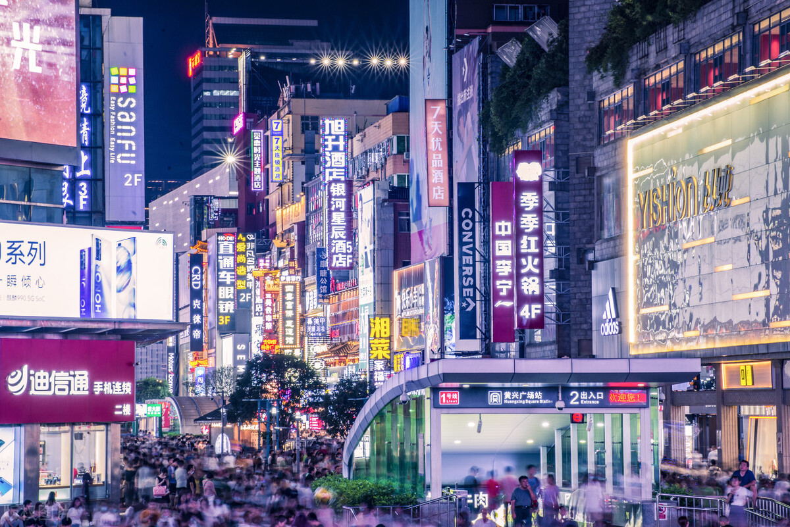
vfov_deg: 11.8
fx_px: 2546
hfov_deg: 17.6
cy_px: 264
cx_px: 395
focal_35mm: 116
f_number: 22
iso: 50
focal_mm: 116
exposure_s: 3
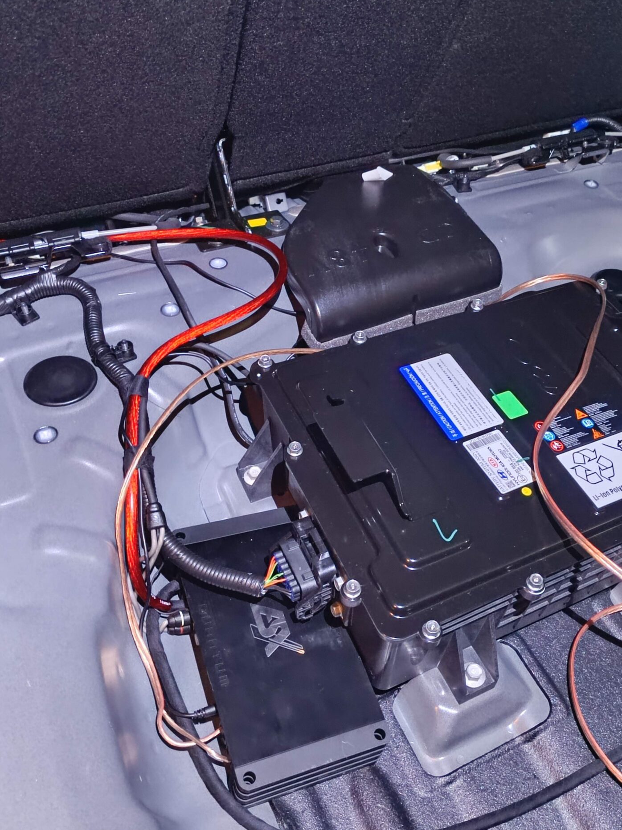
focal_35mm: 33
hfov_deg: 42.8
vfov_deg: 55.4
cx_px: 364
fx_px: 791
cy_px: 415
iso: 1424
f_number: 1.88
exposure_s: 1/25
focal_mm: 5.59
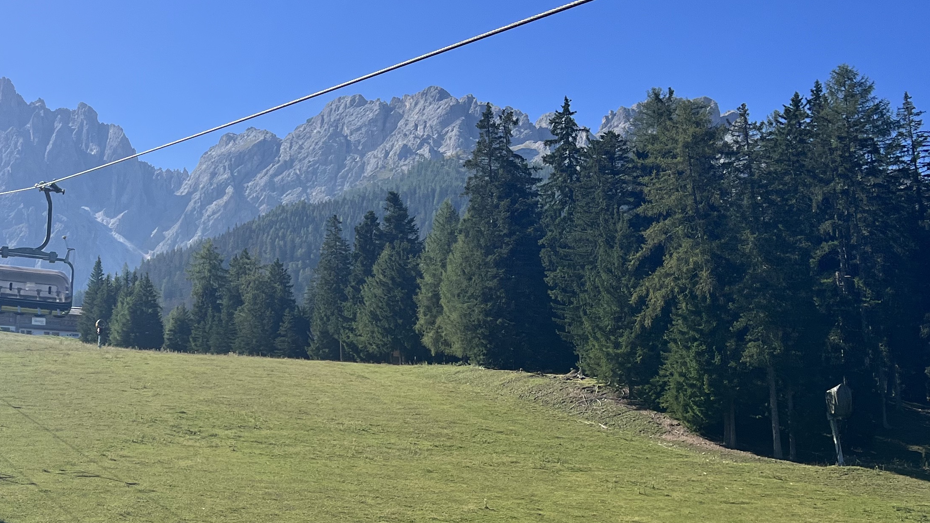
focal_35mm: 52
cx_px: 241
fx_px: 1282
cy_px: 265
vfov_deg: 23.1
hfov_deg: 38.9
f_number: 1.5
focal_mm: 5.7
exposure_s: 1/4630
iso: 50
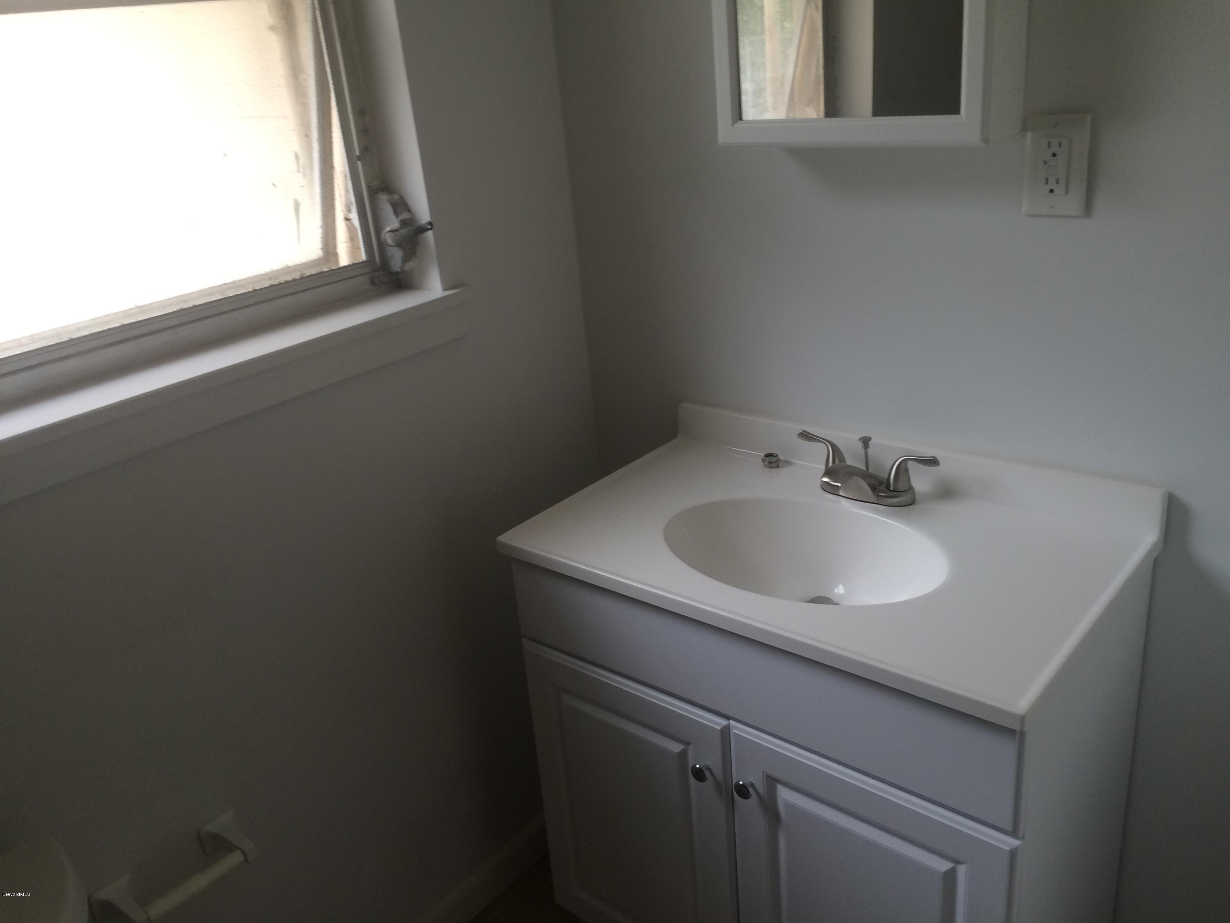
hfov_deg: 61.7
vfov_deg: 48.2
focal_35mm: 29
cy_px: 462
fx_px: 1030
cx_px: 615
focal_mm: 4.15
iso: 40
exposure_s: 1/30
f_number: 2.2
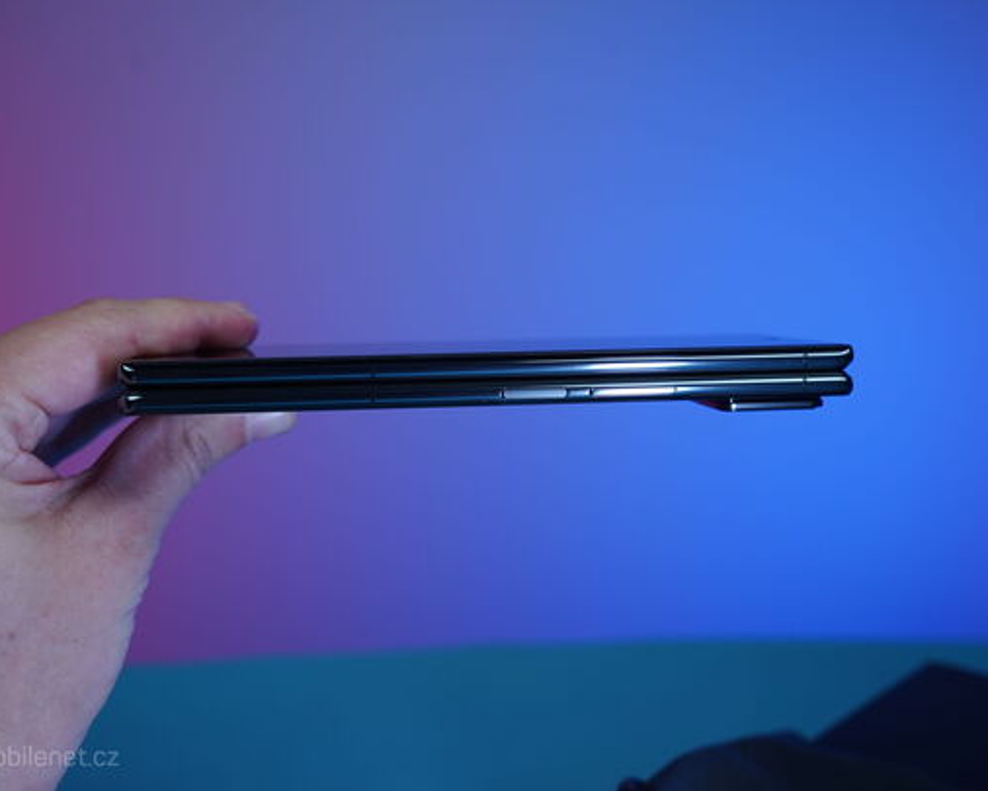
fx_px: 1199
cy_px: 396
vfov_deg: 36.5
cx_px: 496
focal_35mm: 41
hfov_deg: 44.8
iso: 320
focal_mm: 36
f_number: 5.6
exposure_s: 1/125
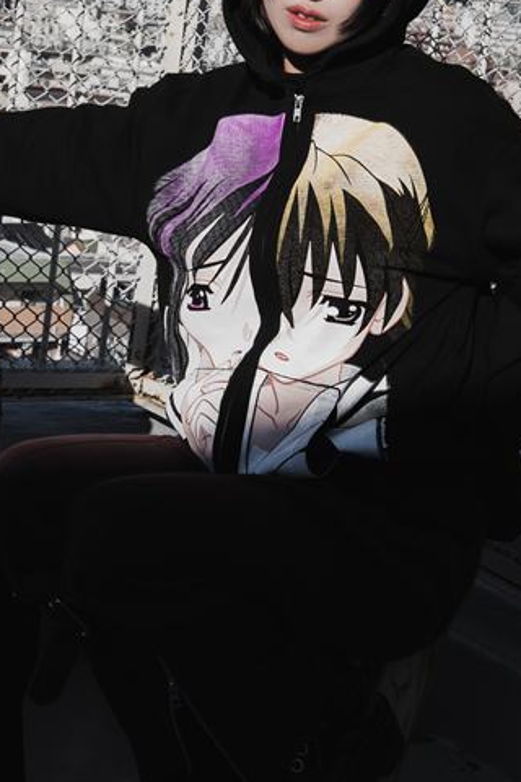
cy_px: 96
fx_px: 1628
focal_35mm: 75
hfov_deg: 18.0
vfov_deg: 26.2
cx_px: 113
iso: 125
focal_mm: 30
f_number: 9
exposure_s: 1/200
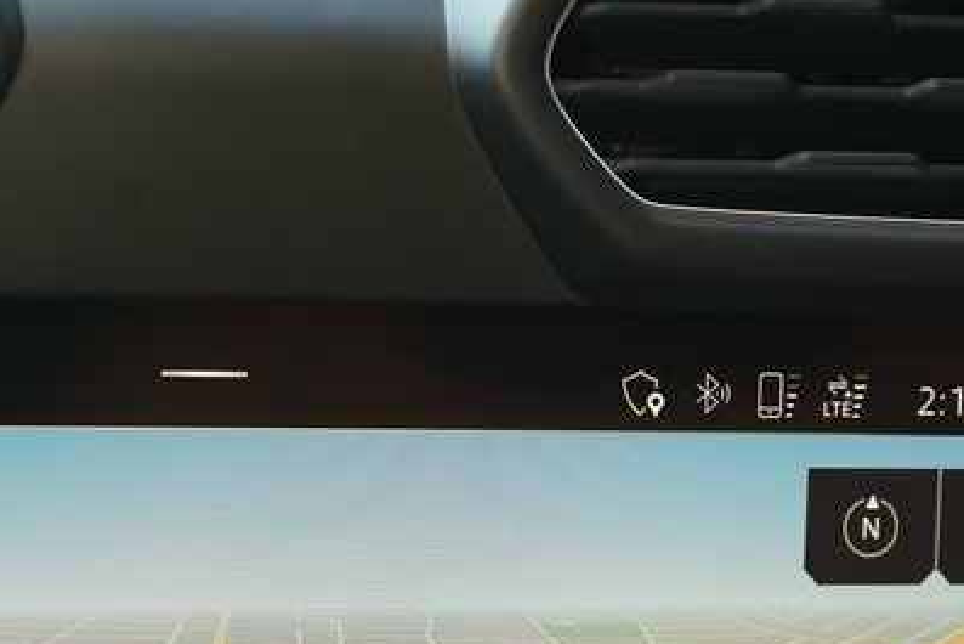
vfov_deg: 10.1
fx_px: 3589
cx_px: 192
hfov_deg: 15.2
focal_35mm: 134
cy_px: 806
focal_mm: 52
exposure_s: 1/40
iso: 1250
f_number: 6.3
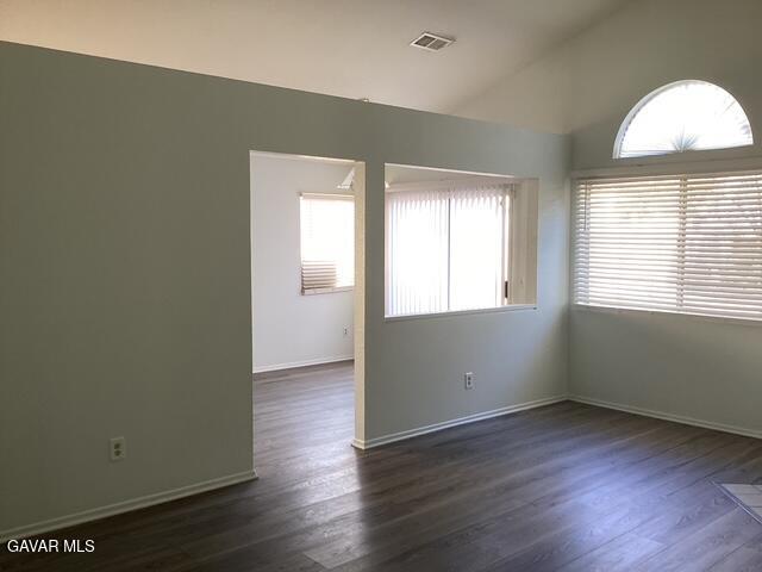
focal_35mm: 31
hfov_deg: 58.4
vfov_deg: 45.4
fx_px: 682
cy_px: 286
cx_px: 381
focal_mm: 3.3
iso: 50
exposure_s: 1/60
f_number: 2.4
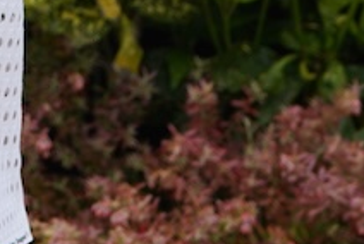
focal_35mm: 226
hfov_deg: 8.9
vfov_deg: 5.9
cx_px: -185
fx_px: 2288
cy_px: -285
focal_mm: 40
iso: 100
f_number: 5.6
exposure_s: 1/250
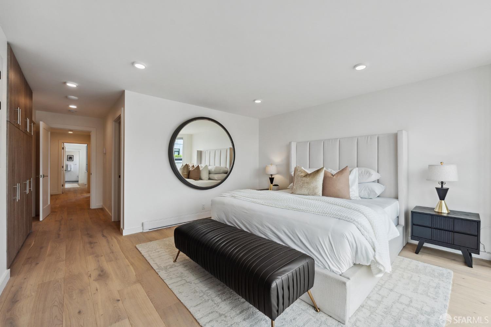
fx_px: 200
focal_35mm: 15
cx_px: 246
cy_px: 164
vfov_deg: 78.4
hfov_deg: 101.5
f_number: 8
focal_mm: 14.7
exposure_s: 1/25
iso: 100
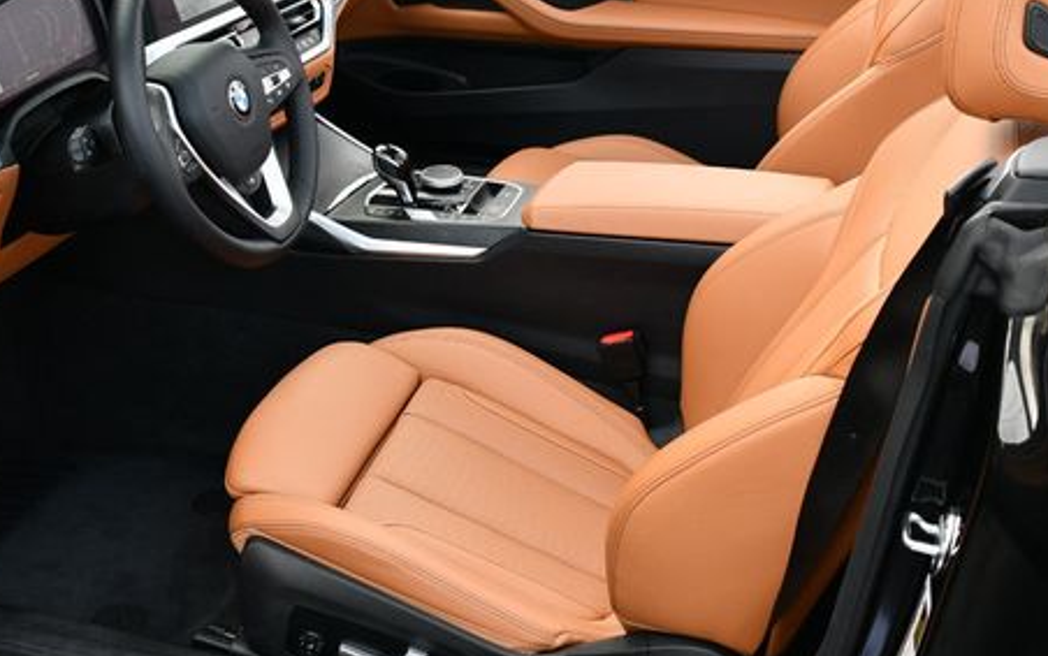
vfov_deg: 24.8
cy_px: 248
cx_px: 485
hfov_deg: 38.8
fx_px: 1486
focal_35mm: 52
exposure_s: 1/80
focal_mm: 18
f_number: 4.5
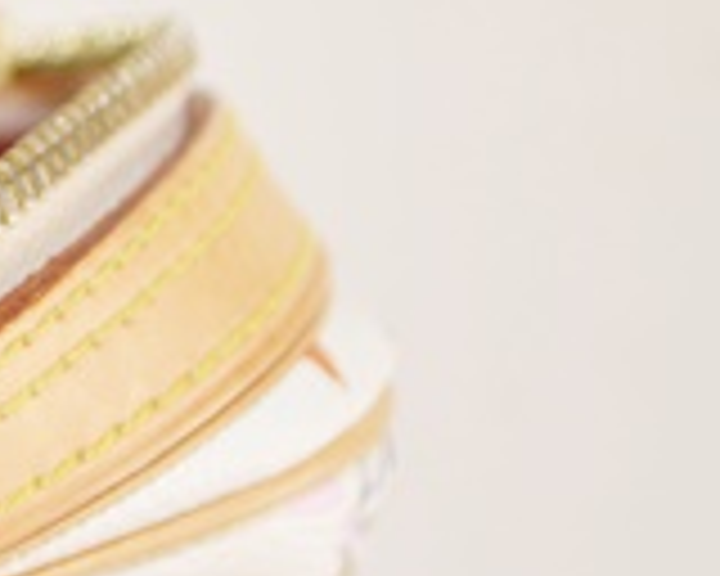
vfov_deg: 7.7
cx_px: -576
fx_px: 4283
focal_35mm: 201
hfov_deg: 9.2
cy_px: 27
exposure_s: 1/125
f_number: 5
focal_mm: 38
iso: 180
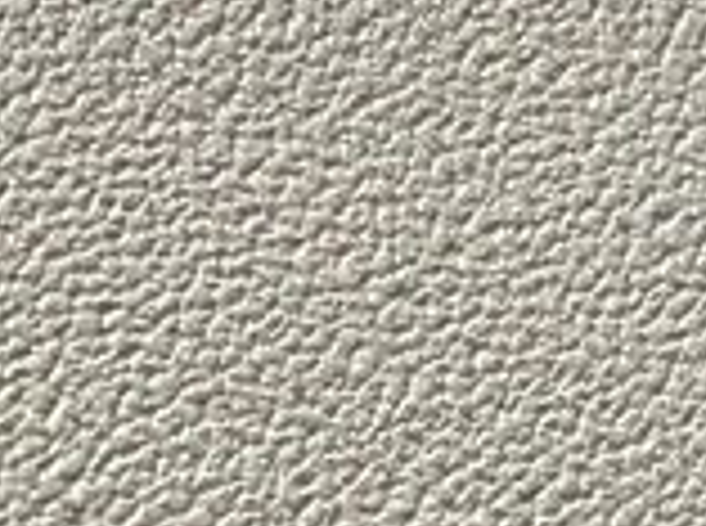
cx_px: 706
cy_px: 1385
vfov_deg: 8.4
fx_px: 3195
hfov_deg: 12.5
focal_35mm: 157
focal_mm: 2.22
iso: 80
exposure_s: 1/99
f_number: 2.2
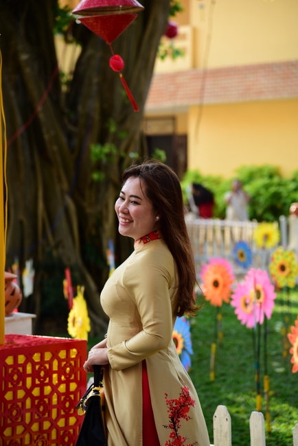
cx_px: 149
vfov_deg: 17.1
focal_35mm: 120
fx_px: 1488
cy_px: 223
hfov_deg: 11.4
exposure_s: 1/125
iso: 100
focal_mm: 120
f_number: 4.5
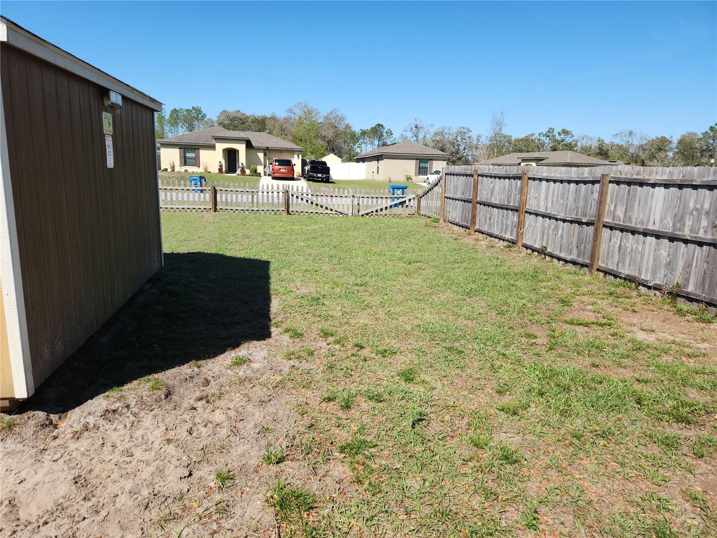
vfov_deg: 58.9
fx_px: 476
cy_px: 269
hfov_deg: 73.9
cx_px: 358
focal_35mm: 23
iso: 20
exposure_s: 1/1163
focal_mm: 5.4
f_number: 1.8
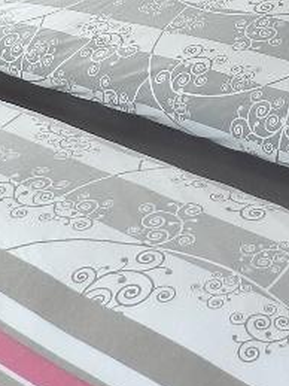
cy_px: -179
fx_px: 1014
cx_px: 185
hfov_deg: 16.2
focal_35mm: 91
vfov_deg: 19.1
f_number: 3.4
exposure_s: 1/50
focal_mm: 4
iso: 160
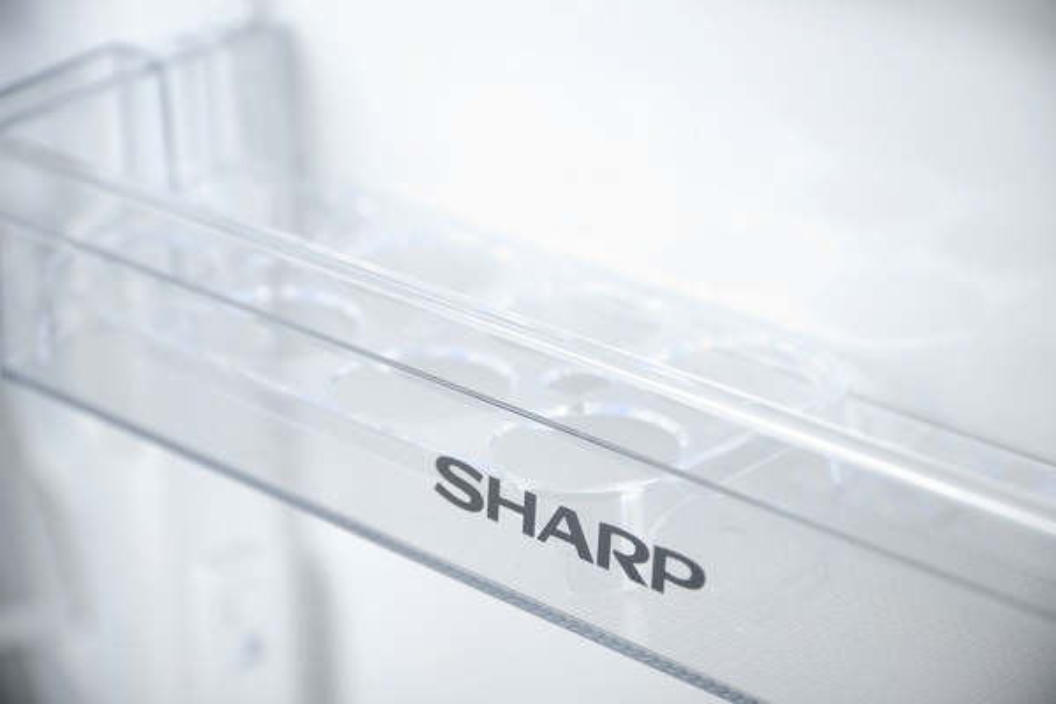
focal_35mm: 120
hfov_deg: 17.1
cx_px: 528
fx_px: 3520
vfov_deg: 11.4
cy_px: 352
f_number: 6.3
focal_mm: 120
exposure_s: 1/160
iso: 50
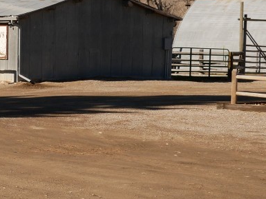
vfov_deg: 12.6
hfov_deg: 16.3
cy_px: 63
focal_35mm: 117
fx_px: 899
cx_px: -38
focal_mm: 22
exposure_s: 1/1300
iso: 200
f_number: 5.6
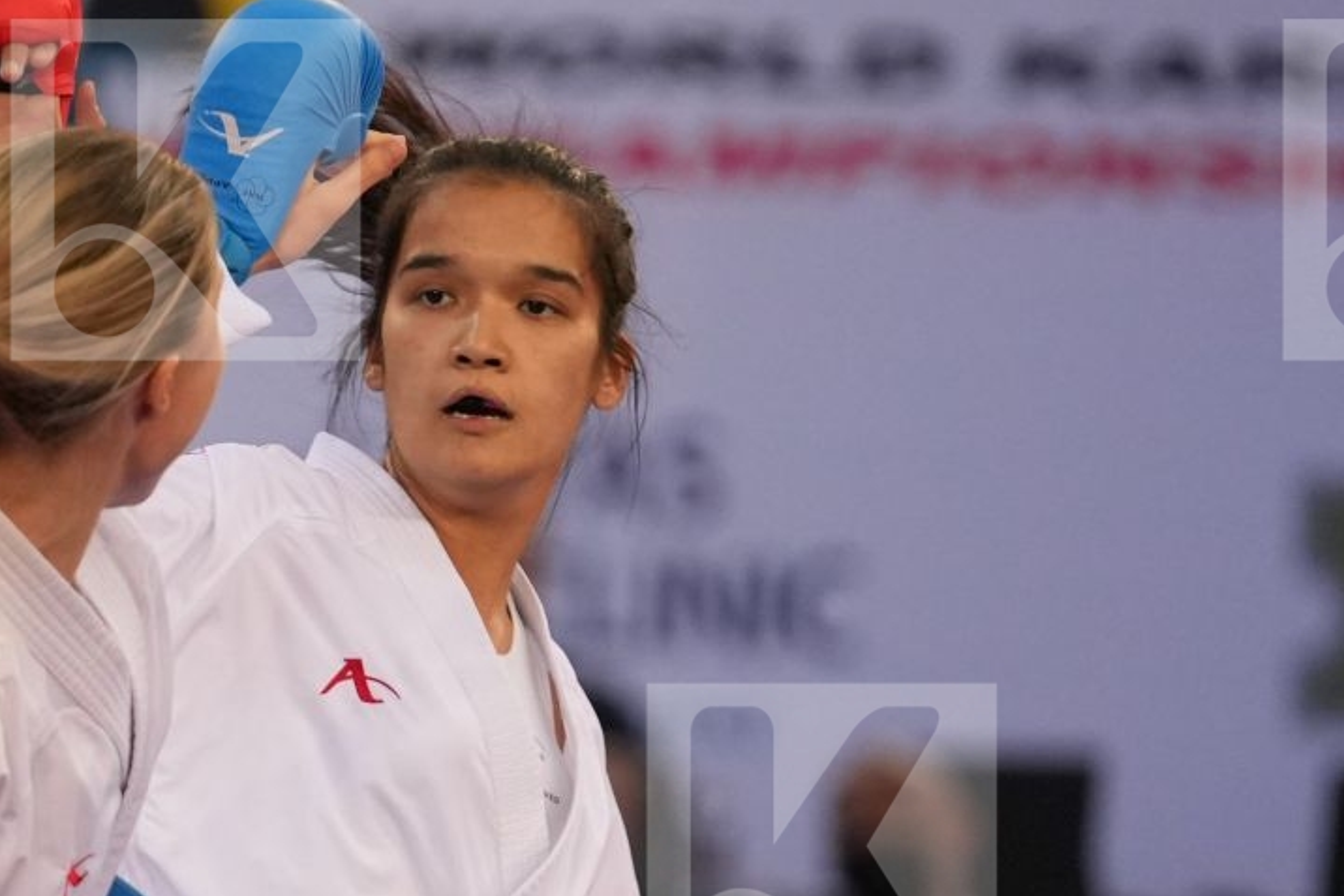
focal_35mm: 754
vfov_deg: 1.8
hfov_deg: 2.7
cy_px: 855
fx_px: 28141
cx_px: 186
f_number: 2.8
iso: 1600
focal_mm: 200
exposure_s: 1/1000
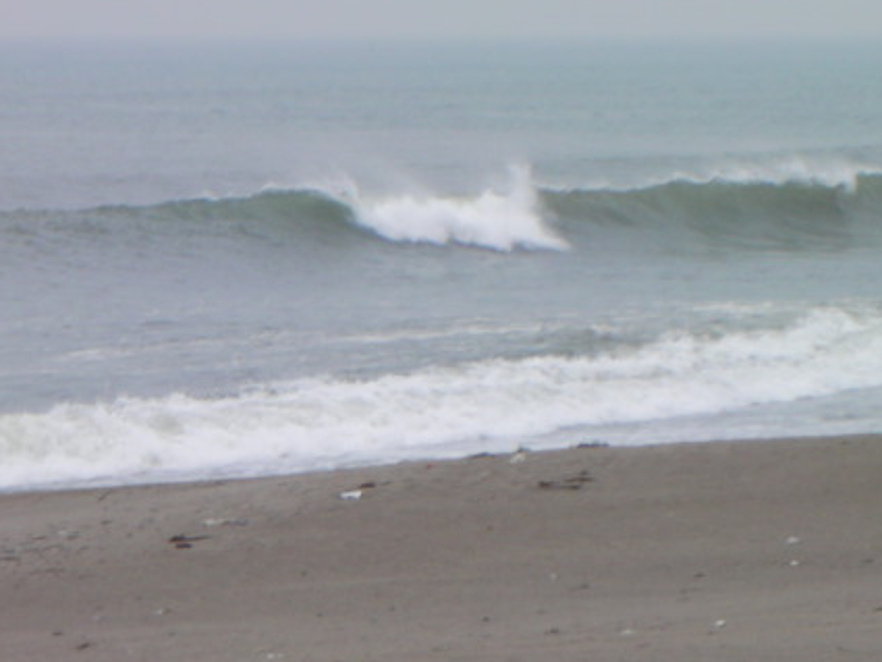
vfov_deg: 5.5
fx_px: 6907
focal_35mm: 271
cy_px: 284
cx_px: 394
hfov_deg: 7.3
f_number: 4.7
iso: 50
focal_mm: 30.2
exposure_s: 1/185
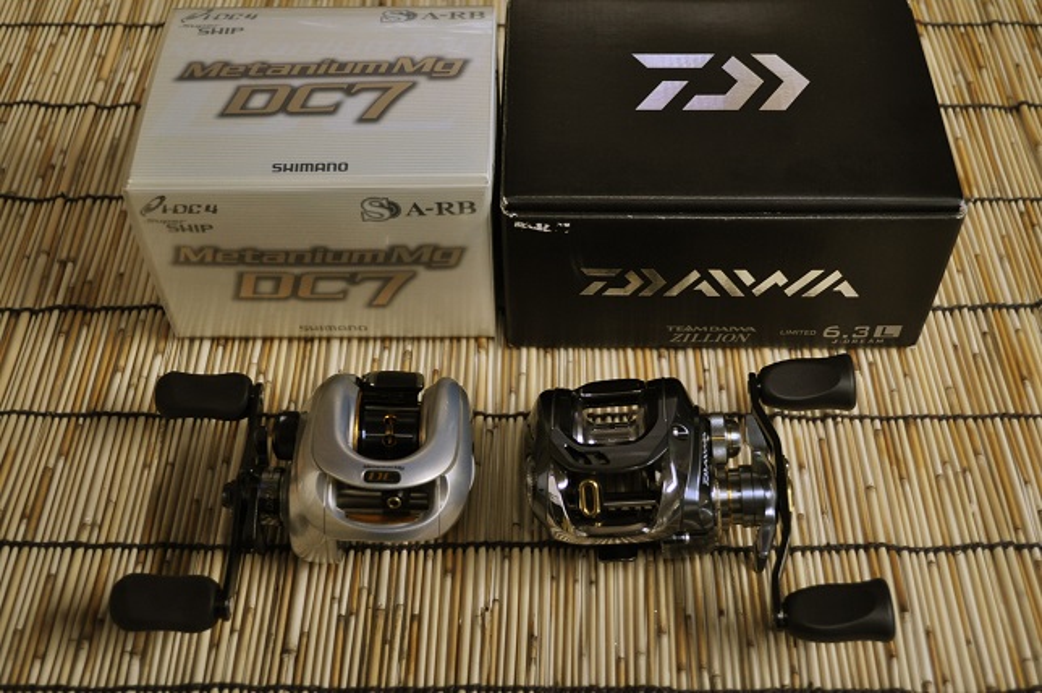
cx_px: 521
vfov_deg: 30.8
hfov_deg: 45.0
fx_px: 1258
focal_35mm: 44
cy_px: 346
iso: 800
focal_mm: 29
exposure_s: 1/50
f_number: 4.5
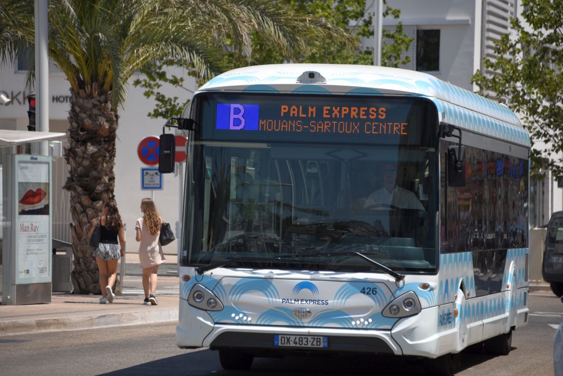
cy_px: 188
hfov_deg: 9.8
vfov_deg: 6.6
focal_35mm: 210
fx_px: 3286
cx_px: 282
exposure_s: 1/640
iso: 100
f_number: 5.6
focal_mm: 210
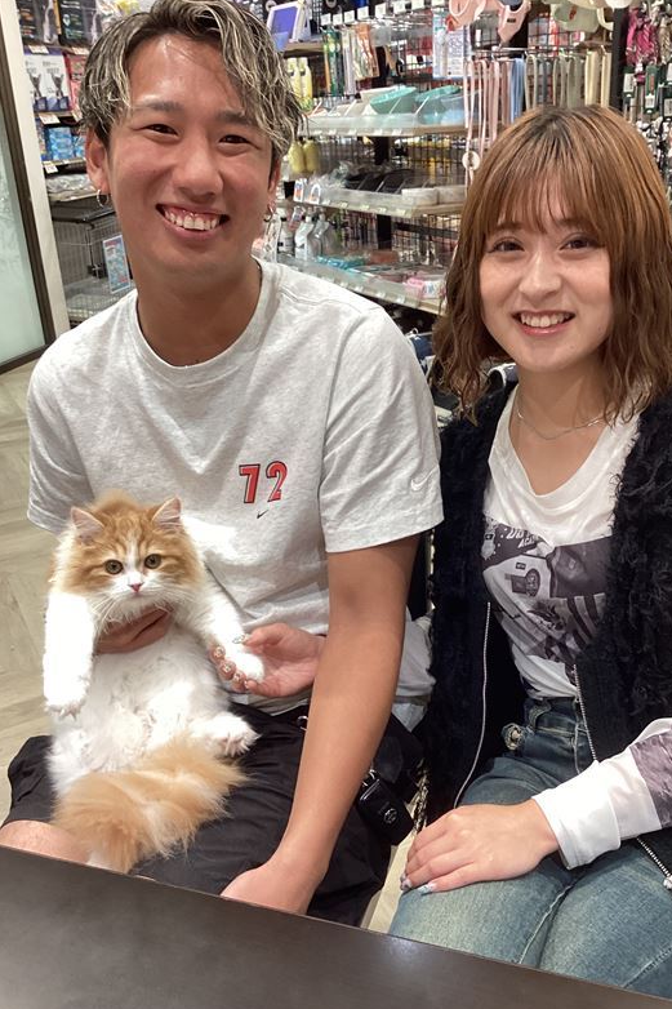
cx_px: 365
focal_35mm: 33
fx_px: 924
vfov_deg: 57.2
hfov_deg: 39.9
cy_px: 510
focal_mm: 3.3
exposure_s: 1/60
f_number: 2.4
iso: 100
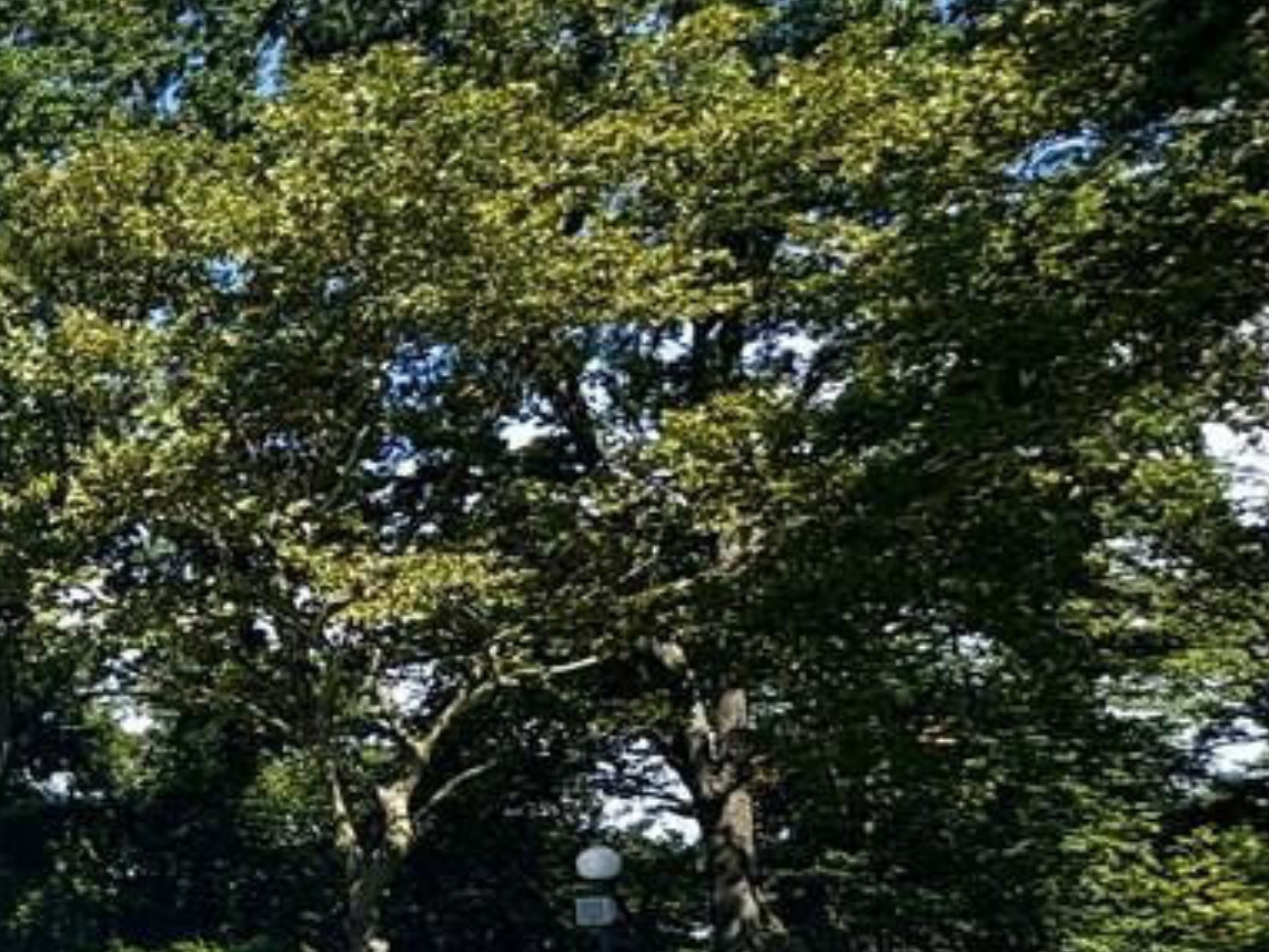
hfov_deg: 24.0
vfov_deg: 29.4
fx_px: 1797
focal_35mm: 49
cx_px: -881
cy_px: 676
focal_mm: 2.22
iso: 50
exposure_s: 1/1637
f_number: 2.2
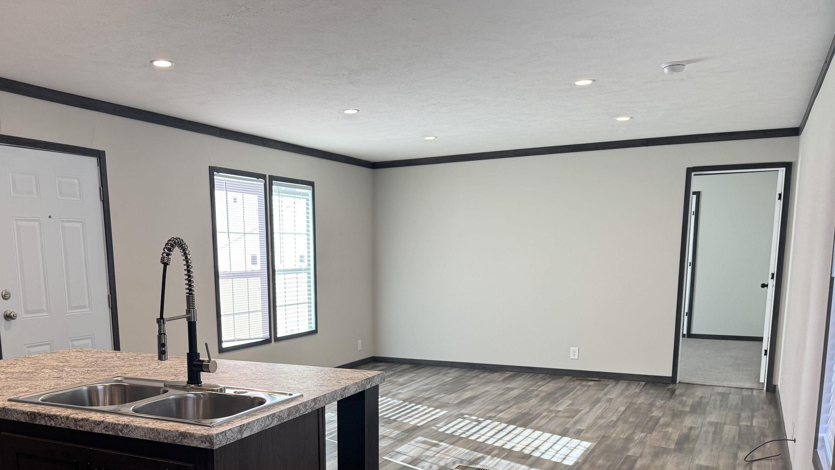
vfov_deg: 35.6
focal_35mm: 32
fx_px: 709
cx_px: 326
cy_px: 367
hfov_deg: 60.4
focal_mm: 6.76
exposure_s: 1/120
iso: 125
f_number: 1.78
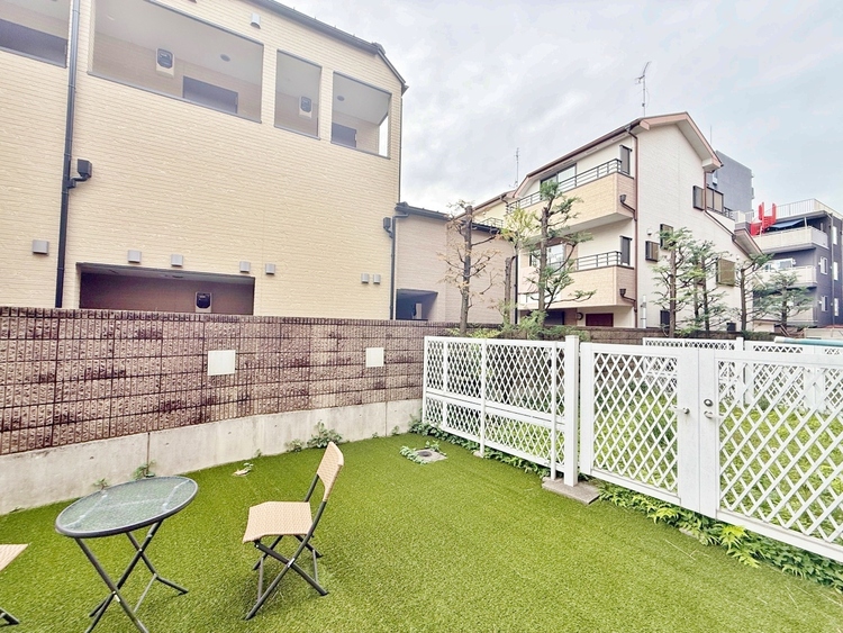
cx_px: 422
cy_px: 316
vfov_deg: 85.7
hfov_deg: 102.0
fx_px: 341
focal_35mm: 14
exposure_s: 1/346
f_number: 2.2
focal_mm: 2.22
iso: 64
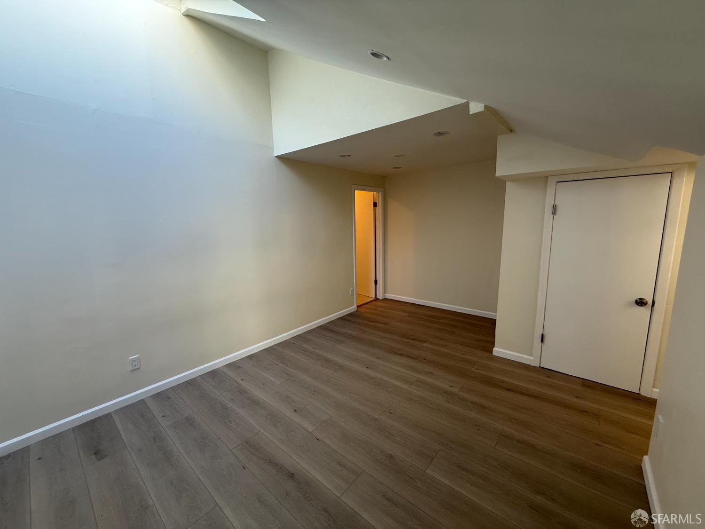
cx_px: 352
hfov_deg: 102.1
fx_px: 285
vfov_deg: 85.7
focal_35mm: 14
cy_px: 264
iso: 125
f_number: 2.2
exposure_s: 1/120
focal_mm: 2.22
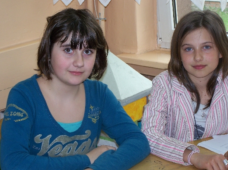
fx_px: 599
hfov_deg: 21.5
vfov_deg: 16.2
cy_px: 85
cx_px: 124
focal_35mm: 91
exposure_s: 1/80
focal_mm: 13.7
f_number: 3.2
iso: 80
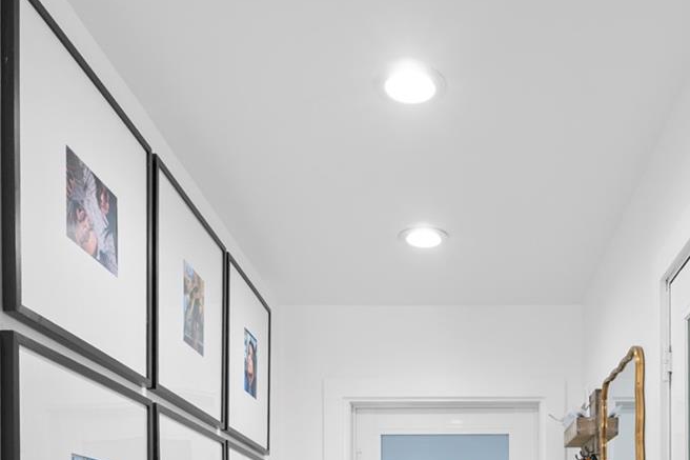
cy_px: 529
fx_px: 771
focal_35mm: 40
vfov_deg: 29.3
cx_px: 463
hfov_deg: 47.4
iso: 320
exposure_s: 1/6
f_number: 6.3
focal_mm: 11
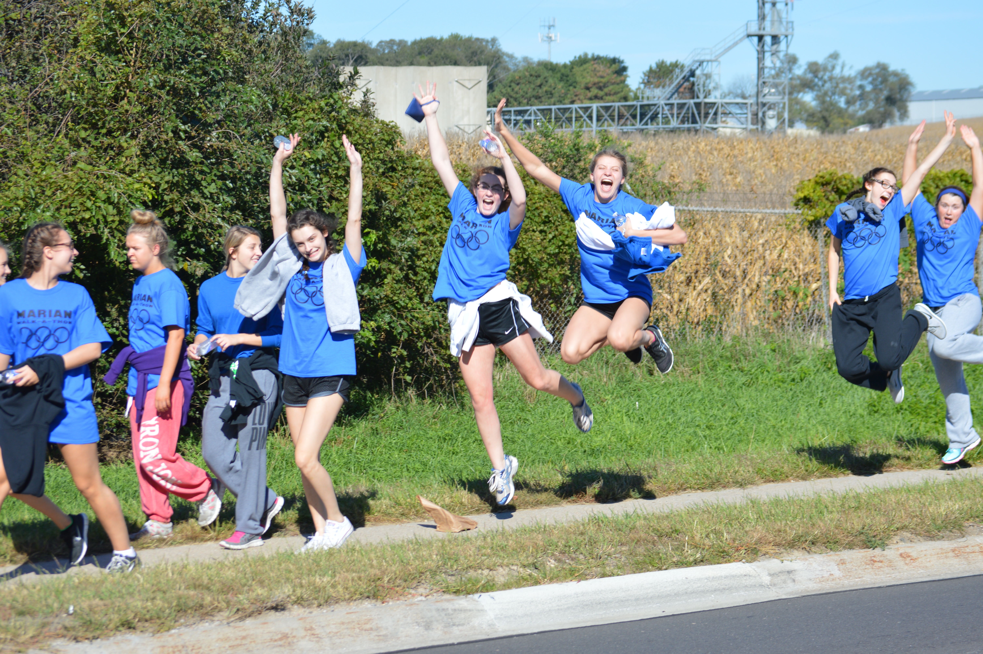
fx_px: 2783
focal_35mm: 102
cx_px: 492
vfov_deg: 13.4
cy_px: 327
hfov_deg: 20.0
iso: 100
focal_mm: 68
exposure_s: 1/250
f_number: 8
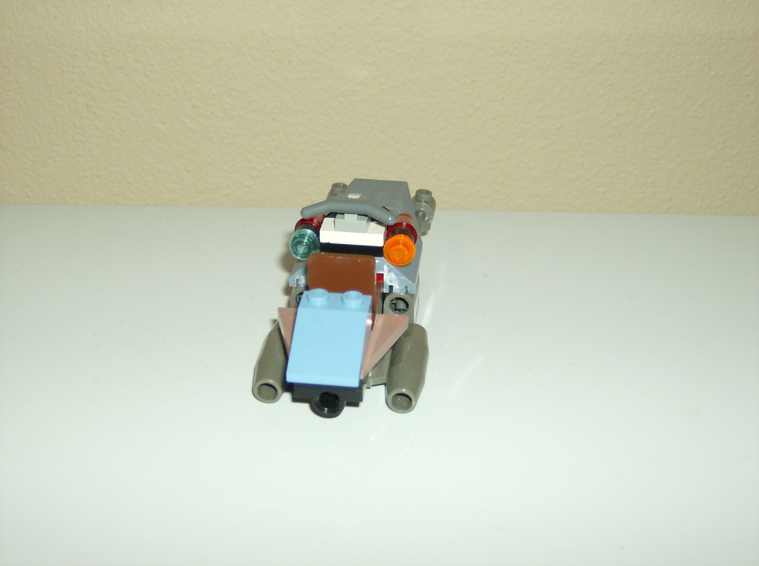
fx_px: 1225
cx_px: 380
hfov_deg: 34.4
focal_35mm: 56
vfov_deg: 26.0
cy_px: 283
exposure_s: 1/82.2
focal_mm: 9.3
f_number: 3.4
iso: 200
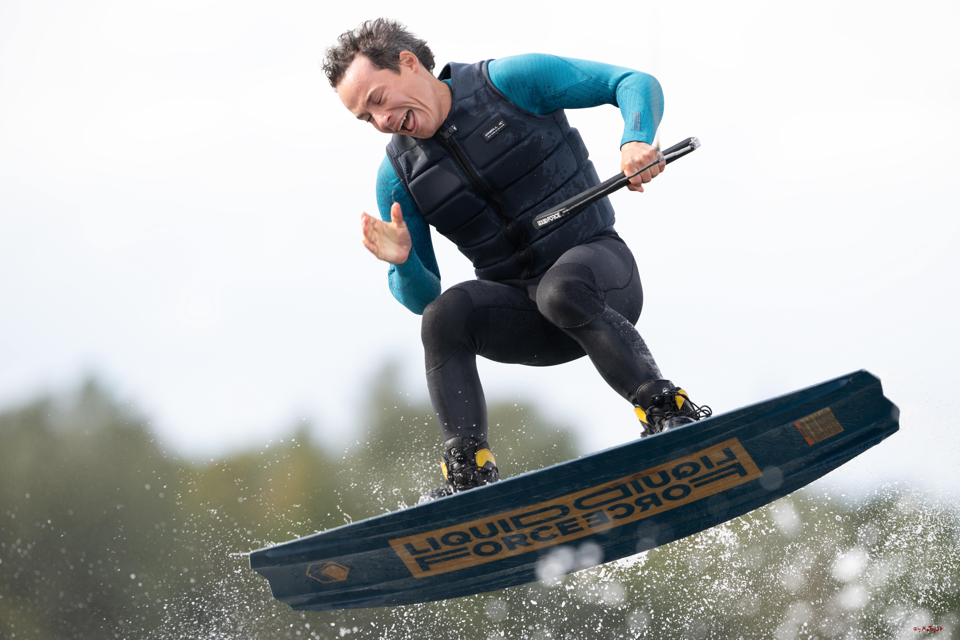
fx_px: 10666
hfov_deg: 5.2
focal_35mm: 400
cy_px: 320
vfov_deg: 3.4
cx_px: 480
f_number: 4.5
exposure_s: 1/1600
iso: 500
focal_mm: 400
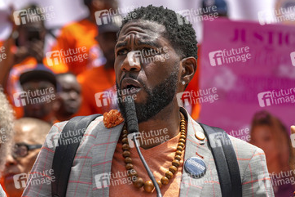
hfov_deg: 11.6
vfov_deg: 7.7
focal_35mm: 178
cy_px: 118
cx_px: 126
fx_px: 1458
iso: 125
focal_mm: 143
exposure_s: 1/500
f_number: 5.6
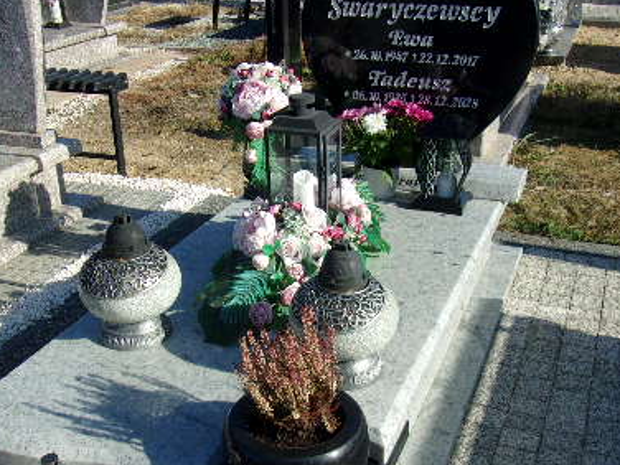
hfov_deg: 41.2
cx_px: 328
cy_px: 244
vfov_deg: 31.5
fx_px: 824
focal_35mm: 46
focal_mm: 4.9
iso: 80
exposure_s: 1/90
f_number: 10.4
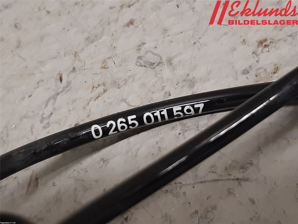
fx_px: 224
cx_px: 149
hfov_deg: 67.3
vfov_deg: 53.1
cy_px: 112
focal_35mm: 26
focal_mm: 3.93
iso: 160
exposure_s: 1/50
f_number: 1.7
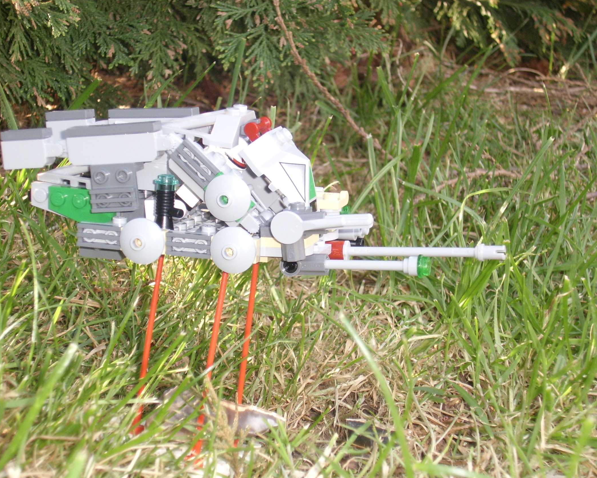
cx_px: 274
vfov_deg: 20.4
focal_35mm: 75
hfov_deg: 25.4
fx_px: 1325
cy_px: 236
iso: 141
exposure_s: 1/60
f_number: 4.5
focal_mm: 13.7
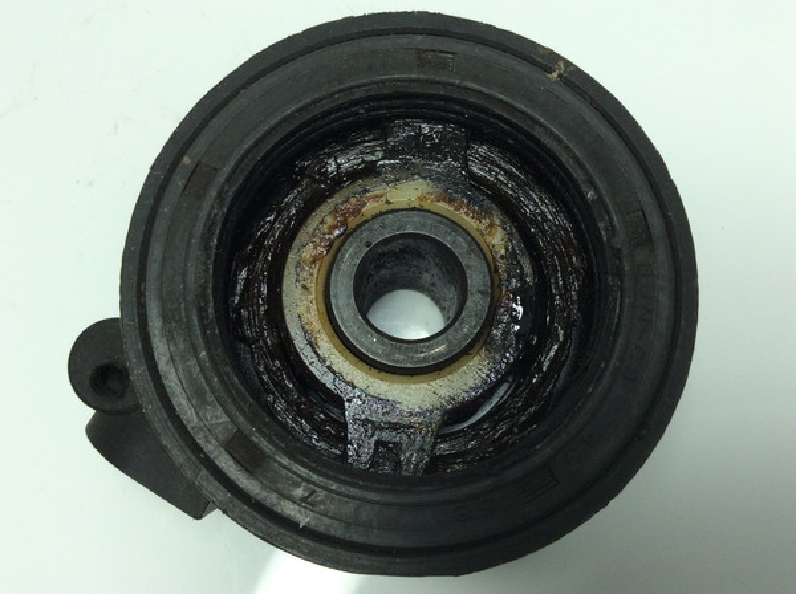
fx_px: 735
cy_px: 297
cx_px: 398
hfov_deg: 56.9
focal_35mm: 32
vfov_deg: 44.0
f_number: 2.4
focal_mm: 3.3
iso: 32
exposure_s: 1/321
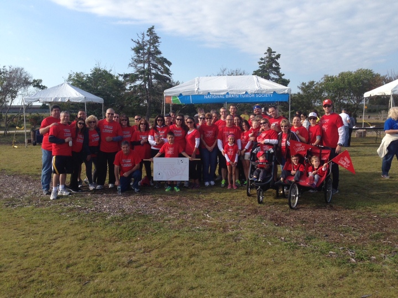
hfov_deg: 55.4
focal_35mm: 33
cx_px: 199
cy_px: 149
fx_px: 379
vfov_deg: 42.9
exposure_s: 1/1205
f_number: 2.4
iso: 50
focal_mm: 4.12
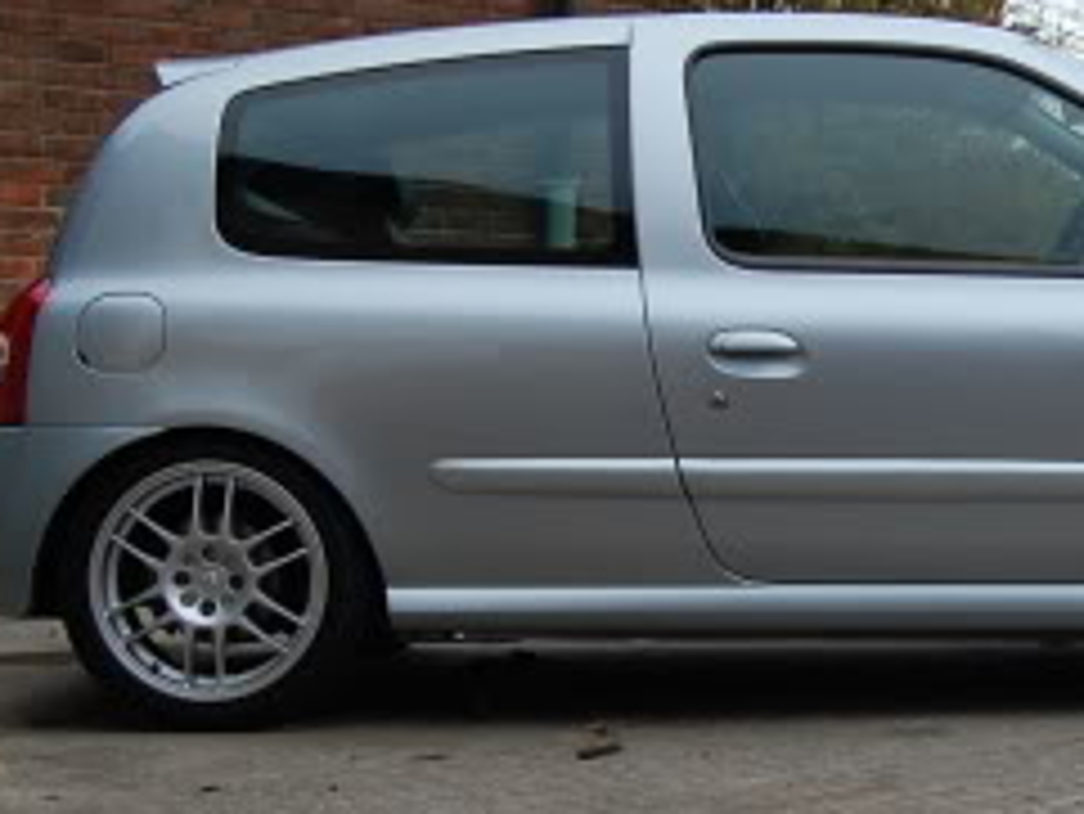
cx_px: 893
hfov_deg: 22.4
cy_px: 394
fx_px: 2694
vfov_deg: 17.2
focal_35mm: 86
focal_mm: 18
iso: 400
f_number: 4.5
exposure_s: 1/80
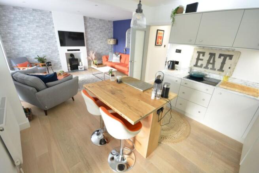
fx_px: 108
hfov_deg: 100.4
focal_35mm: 15
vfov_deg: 77.4
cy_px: 86
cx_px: 130
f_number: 8
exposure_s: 1/5
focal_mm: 10
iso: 400
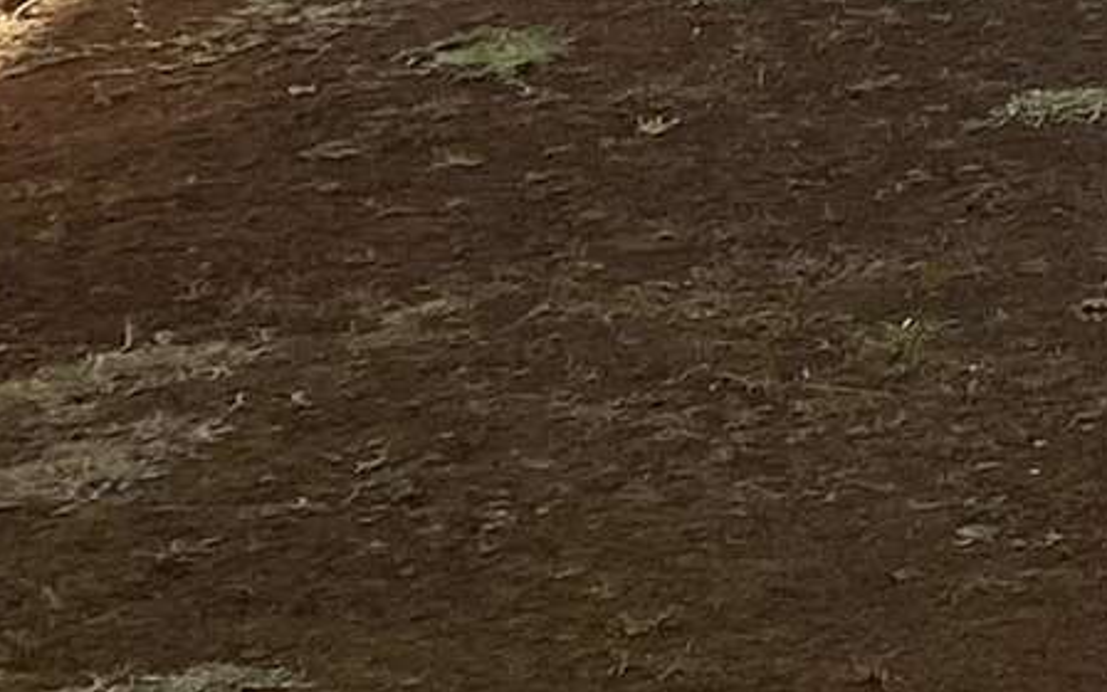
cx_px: 3059
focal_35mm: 189
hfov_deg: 9.3
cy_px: -1597
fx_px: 5702
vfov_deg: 6.2
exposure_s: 1/1053
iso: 32
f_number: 1.8
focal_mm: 4.25
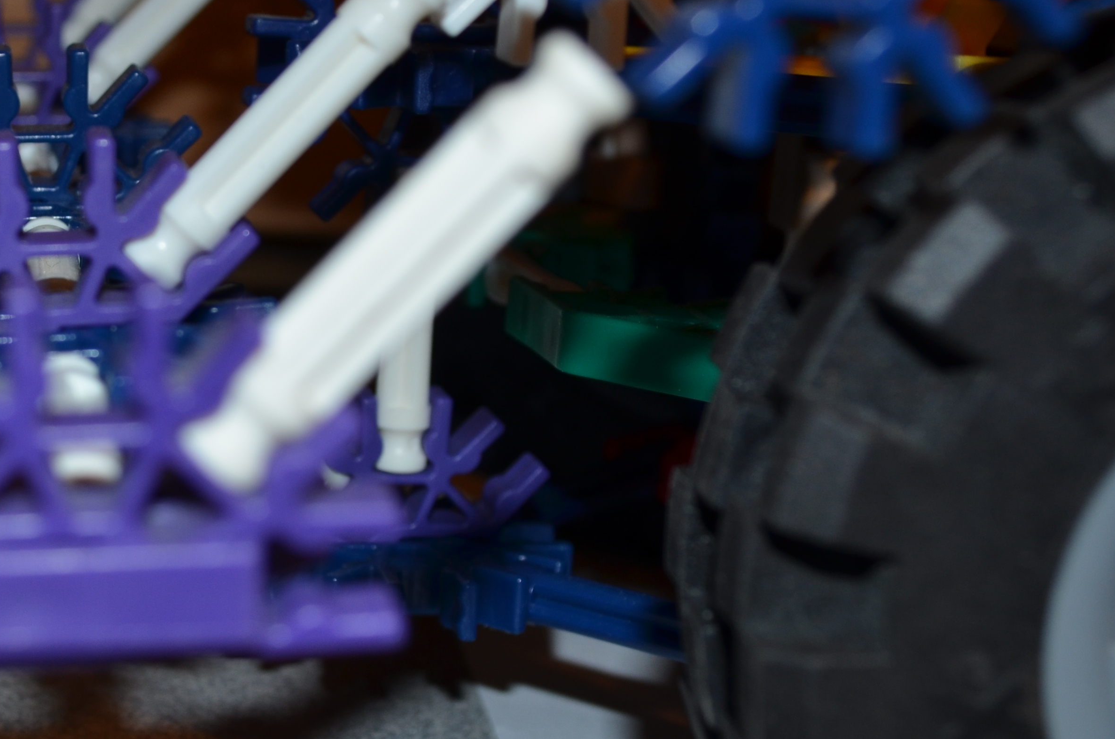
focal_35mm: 81
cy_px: 269
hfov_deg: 24.4
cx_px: 122
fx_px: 2504
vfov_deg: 16.8
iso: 200
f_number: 5.6
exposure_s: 1/30
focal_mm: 26
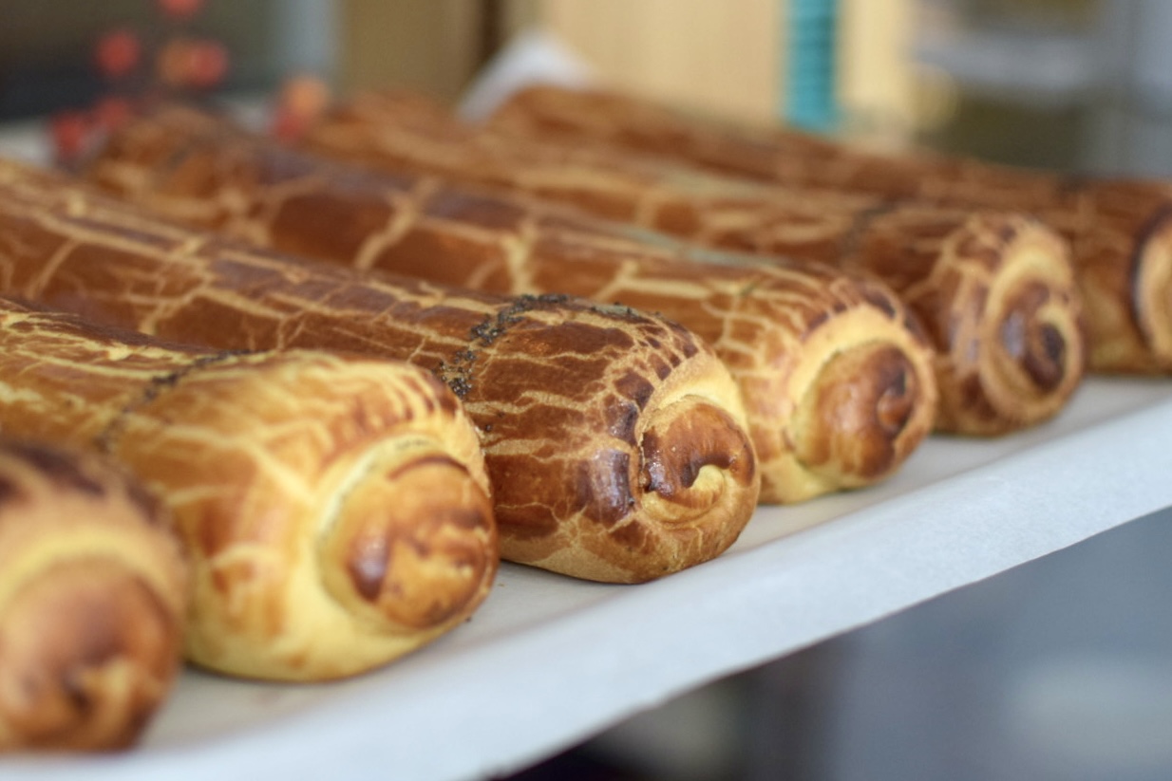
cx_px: 586
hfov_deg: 37.8
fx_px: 1709
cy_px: 390
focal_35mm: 52
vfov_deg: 25.8
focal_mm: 35
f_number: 2.2
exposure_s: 1/250
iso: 400
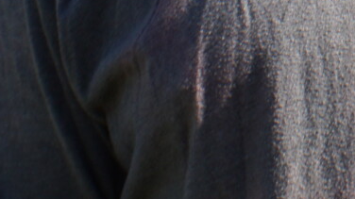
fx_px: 4027
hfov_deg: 5.0
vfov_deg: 2.8
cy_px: -499
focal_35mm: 428
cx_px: 627
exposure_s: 1/320
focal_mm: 40
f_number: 5
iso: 100
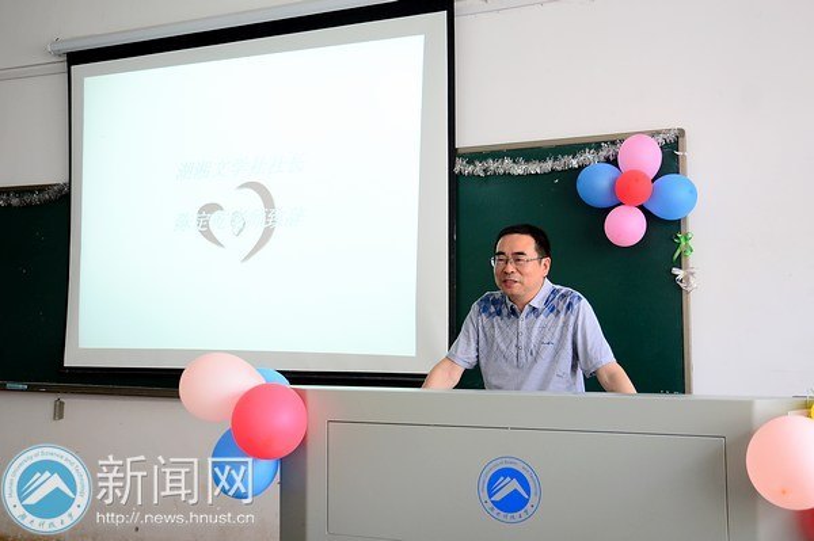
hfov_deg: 53.2
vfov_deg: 36.8
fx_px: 813
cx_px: 407
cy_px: 270
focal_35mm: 36
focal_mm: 24
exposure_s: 1/40
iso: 640
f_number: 4
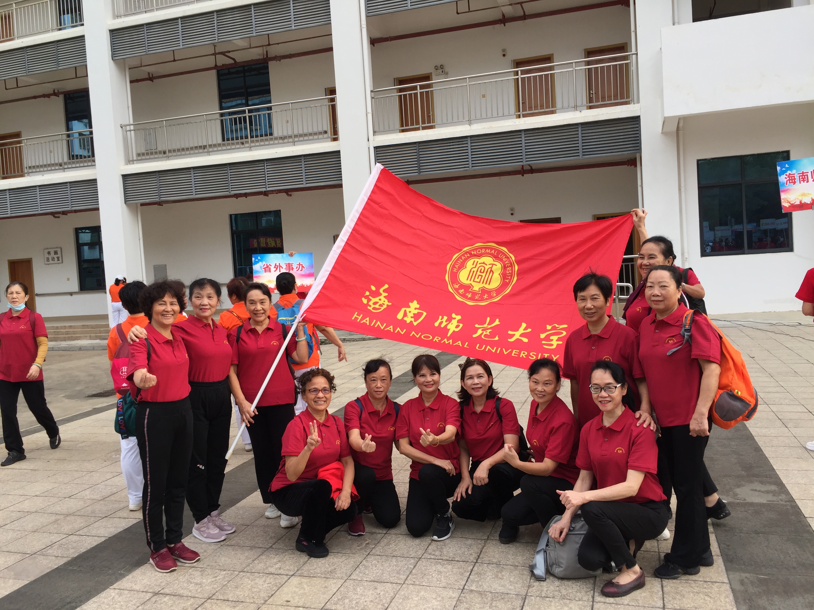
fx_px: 682
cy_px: 305
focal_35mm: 29
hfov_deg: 61.7
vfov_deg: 48.2
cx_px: 407
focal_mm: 4.15
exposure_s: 1/204
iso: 32
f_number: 2.2
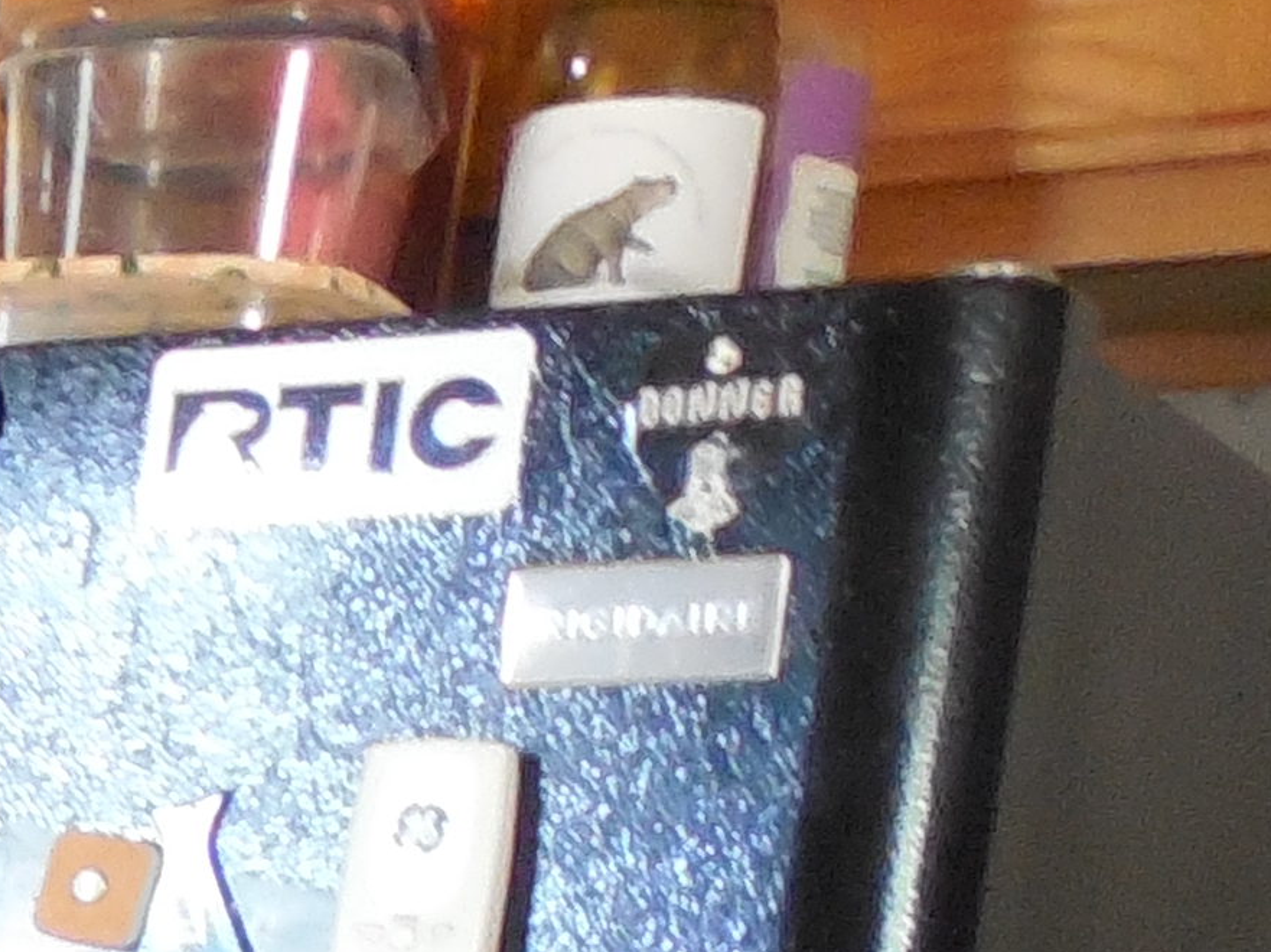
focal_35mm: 139
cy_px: 2246
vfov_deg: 9.5
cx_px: -1933
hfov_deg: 11.4
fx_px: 5102
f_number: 3.3
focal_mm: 4.5
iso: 400
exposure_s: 1/20
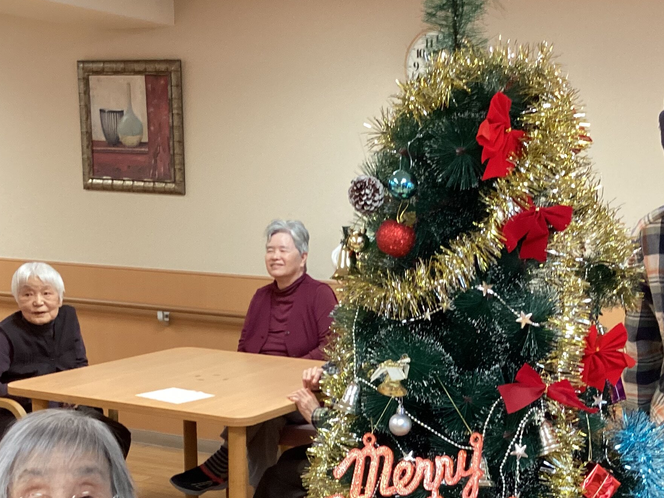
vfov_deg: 25.2
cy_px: 394
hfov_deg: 33.7
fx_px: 1093
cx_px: 403
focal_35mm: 57
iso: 250
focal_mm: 3.3
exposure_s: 1/50
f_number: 2.4
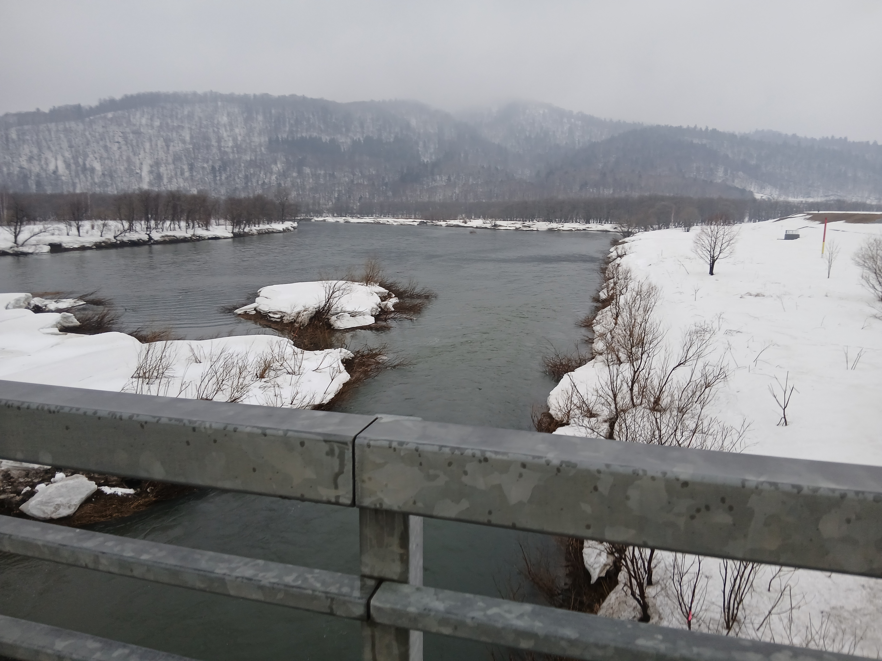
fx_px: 662
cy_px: 330
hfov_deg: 67.3
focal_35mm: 26
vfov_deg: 53.1
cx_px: 441
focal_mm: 3.86
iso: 64
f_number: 1.8
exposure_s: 1/50
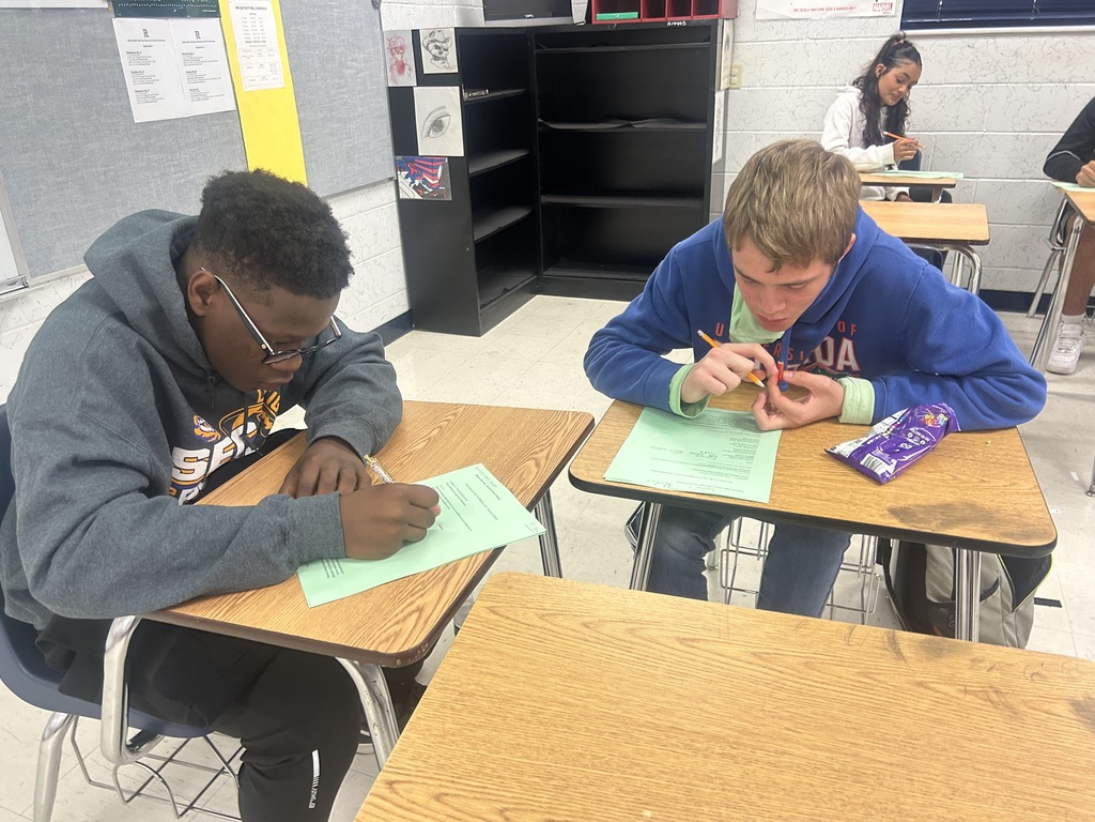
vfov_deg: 53.1
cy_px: 411
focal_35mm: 26
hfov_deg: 67.3
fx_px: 822
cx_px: 548
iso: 200
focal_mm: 5.7
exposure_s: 1/60
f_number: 1.5
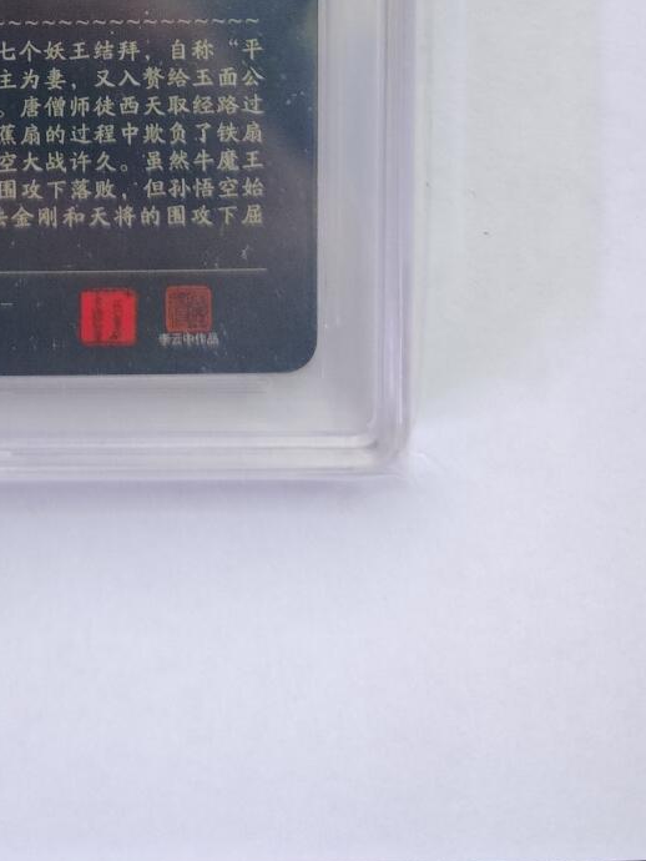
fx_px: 1492
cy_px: -236
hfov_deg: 23.5
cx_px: 11
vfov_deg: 27.3
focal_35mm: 60
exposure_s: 1/33.3
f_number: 1.6
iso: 1250
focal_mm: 6.55
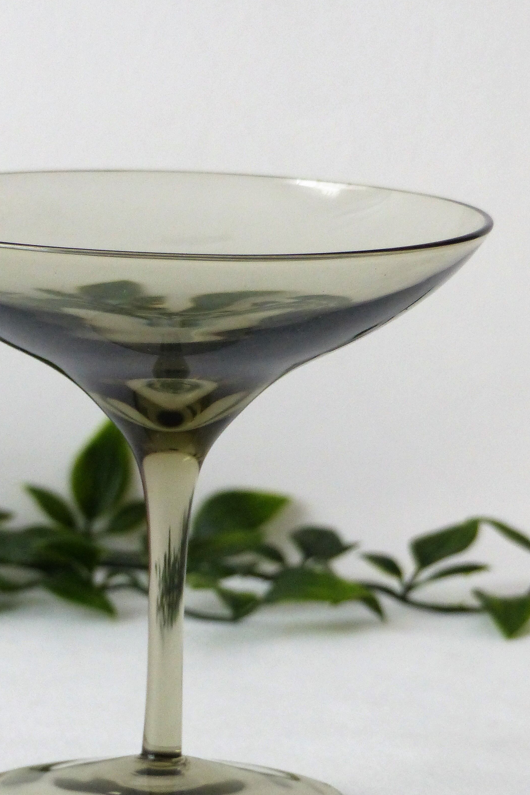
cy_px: 495
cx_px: 193
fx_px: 6116
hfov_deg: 5.0
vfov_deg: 7.4
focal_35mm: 277
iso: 320
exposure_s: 1/80
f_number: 2.8
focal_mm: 34.5
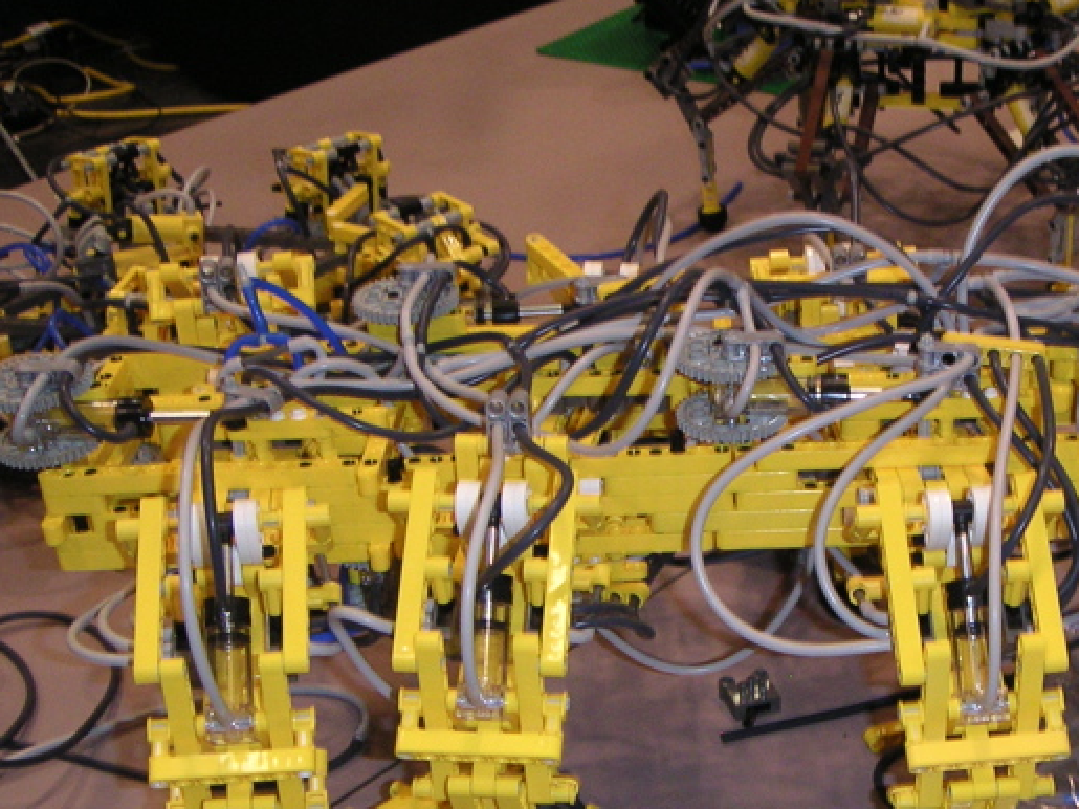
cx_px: 733
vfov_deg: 24.7
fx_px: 1839
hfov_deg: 32.4
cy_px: 532
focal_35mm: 59
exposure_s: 1/45
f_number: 2.8
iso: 160
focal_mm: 6
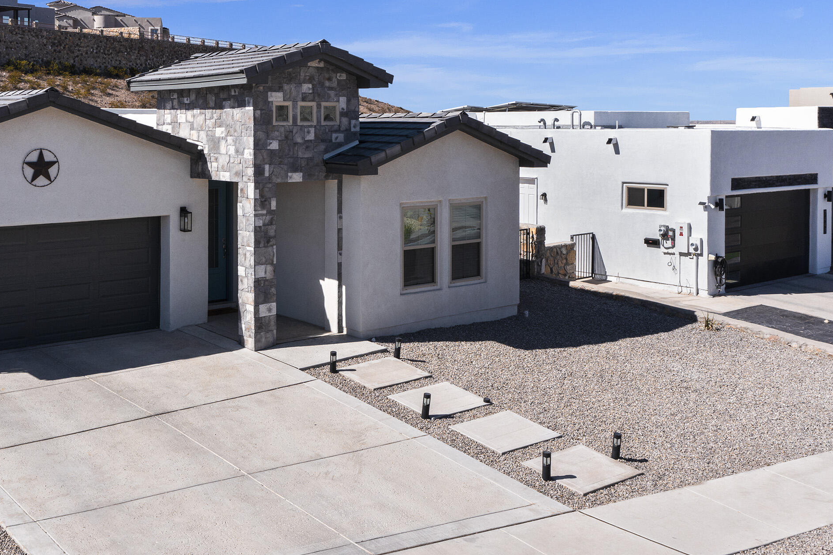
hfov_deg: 48.0
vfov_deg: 33.3
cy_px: 215
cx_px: 310
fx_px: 925
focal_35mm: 40
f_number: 6.3
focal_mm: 10.26
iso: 100
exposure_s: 1/640
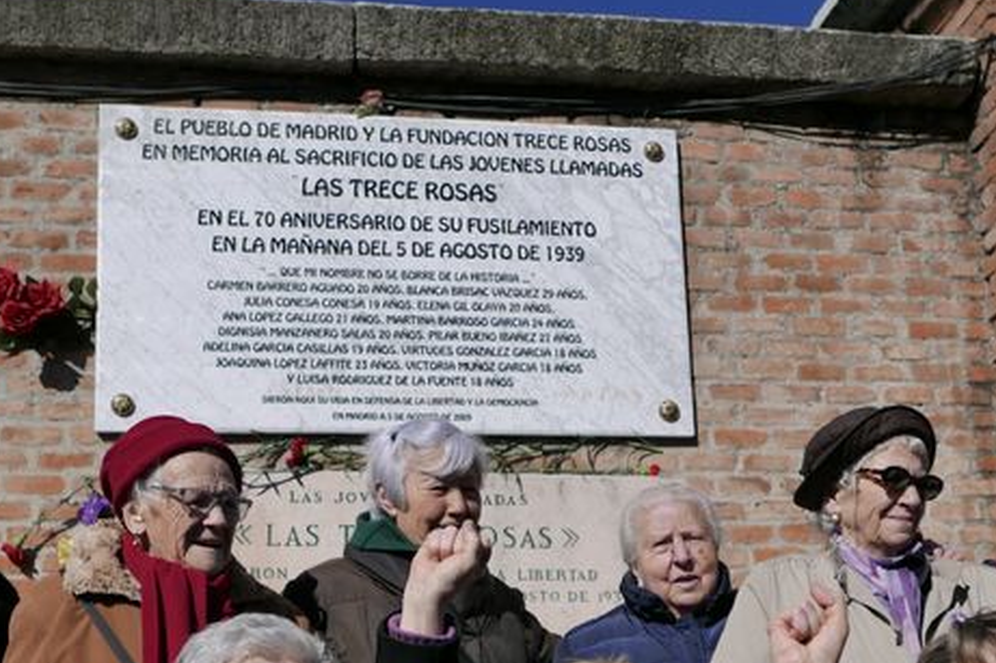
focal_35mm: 49
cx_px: 503
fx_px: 1355
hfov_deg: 40.4
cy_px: 615
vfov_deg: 26.4
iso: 100
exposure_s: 1/13000
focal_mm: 10.9
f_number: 1.7
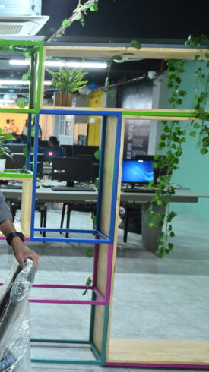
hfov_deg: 23.5
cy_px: 182
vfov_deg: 44.6
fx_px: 454
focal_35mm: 46
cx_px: -47
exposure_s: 1/60
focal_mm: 28
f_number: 6.3
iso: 3200
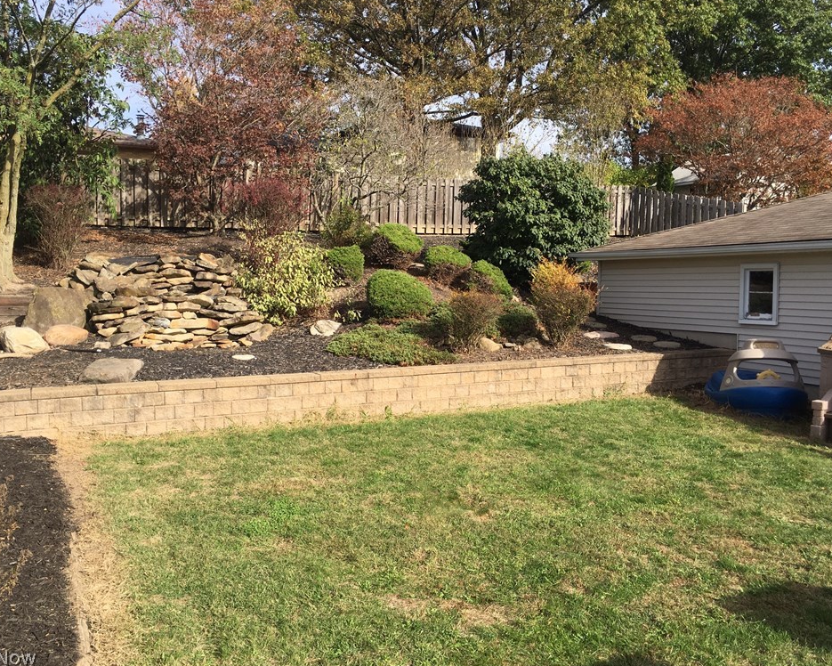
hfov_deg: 57.2
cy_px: 330
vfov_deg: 47.1
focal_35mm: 31
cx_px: 400
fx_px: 763
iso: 25
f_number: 2.2
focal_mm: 4.15
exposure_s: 1/1083
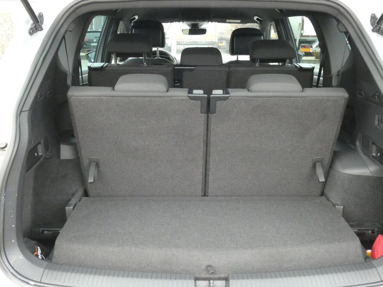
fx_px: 354
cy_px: 144
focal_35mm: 32
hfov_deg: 56.8
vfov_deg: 44.2
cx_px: 192
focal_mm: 5.8
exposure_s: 1/60
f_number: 5.6
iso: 1600
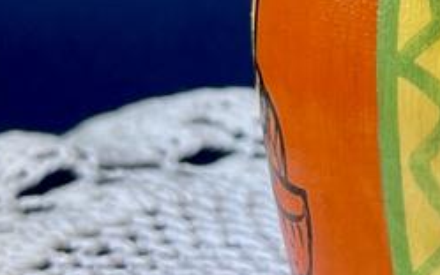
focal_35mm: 109
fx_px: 1308
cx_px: 546
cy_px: -92
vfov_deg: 11.7
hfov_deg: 18.0
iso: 125
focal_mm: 5.1
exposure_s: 1/121
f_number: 1.6
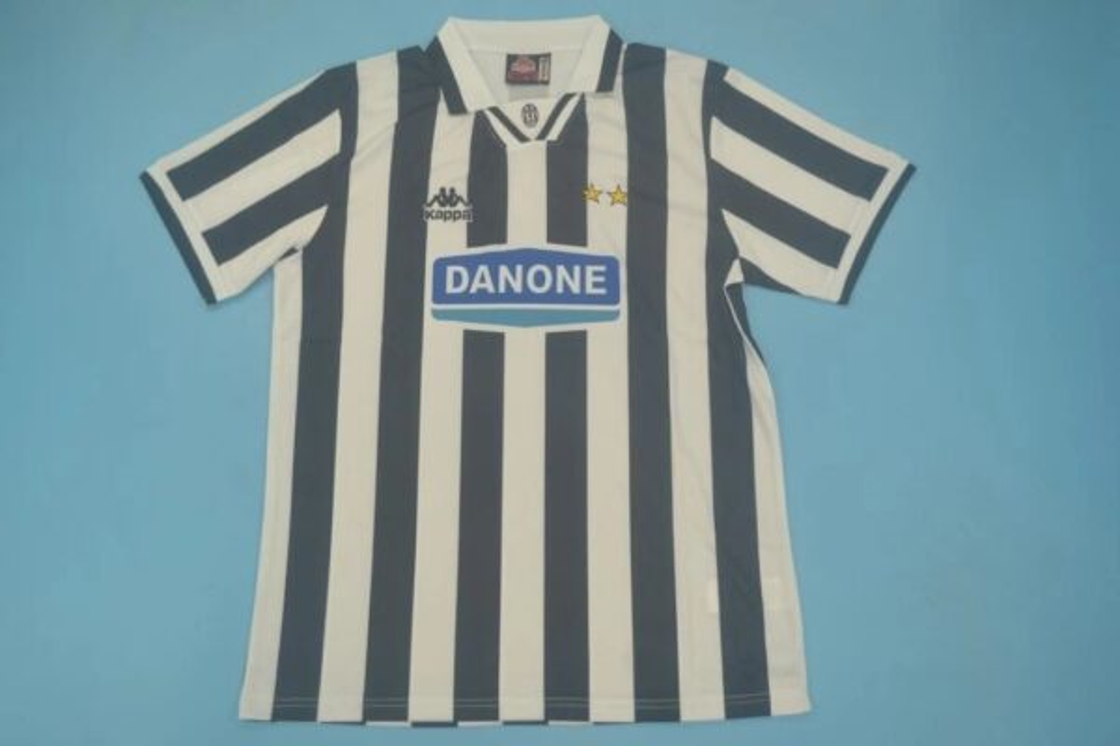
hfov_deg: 53.1
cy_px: 373
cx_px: 560
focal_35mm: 36
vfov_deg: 36.9
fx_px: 1120
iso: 200
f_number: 4
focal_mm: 24
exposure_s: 1/125
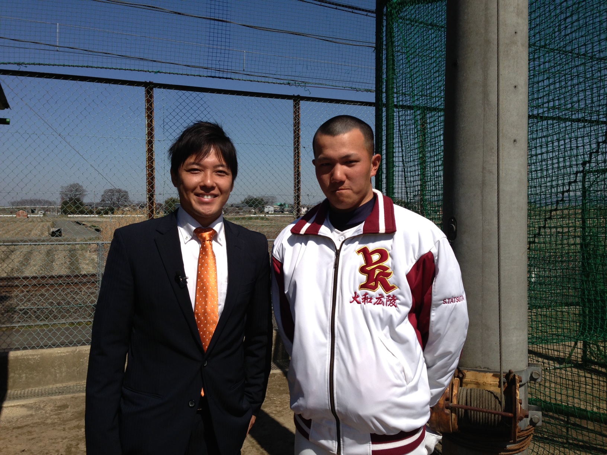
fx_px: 579
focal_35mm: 33
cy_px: 228
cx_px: 304
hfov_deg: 55.4
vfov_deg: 42.9
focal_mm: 4.13
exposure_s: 1/2463
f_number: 2.4
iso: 50
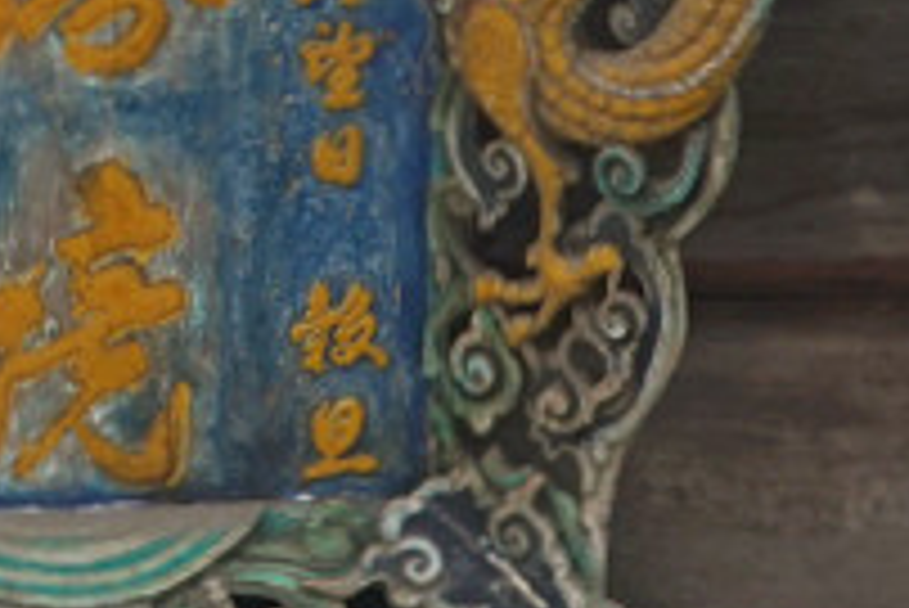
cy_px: -1358
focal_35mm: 453
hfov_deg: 4.5
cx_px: -495
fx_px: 11446
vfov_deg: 3.0
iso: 200
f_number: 5.6
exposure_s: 1/160
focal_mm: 58
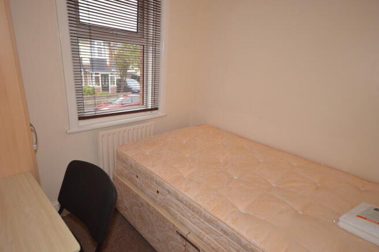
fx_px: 205
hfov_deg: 85.5
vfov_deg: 63.1
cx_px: 190
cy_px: 126
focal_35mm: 20
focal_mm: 13
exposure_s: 1/60
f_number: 4.8
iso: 200
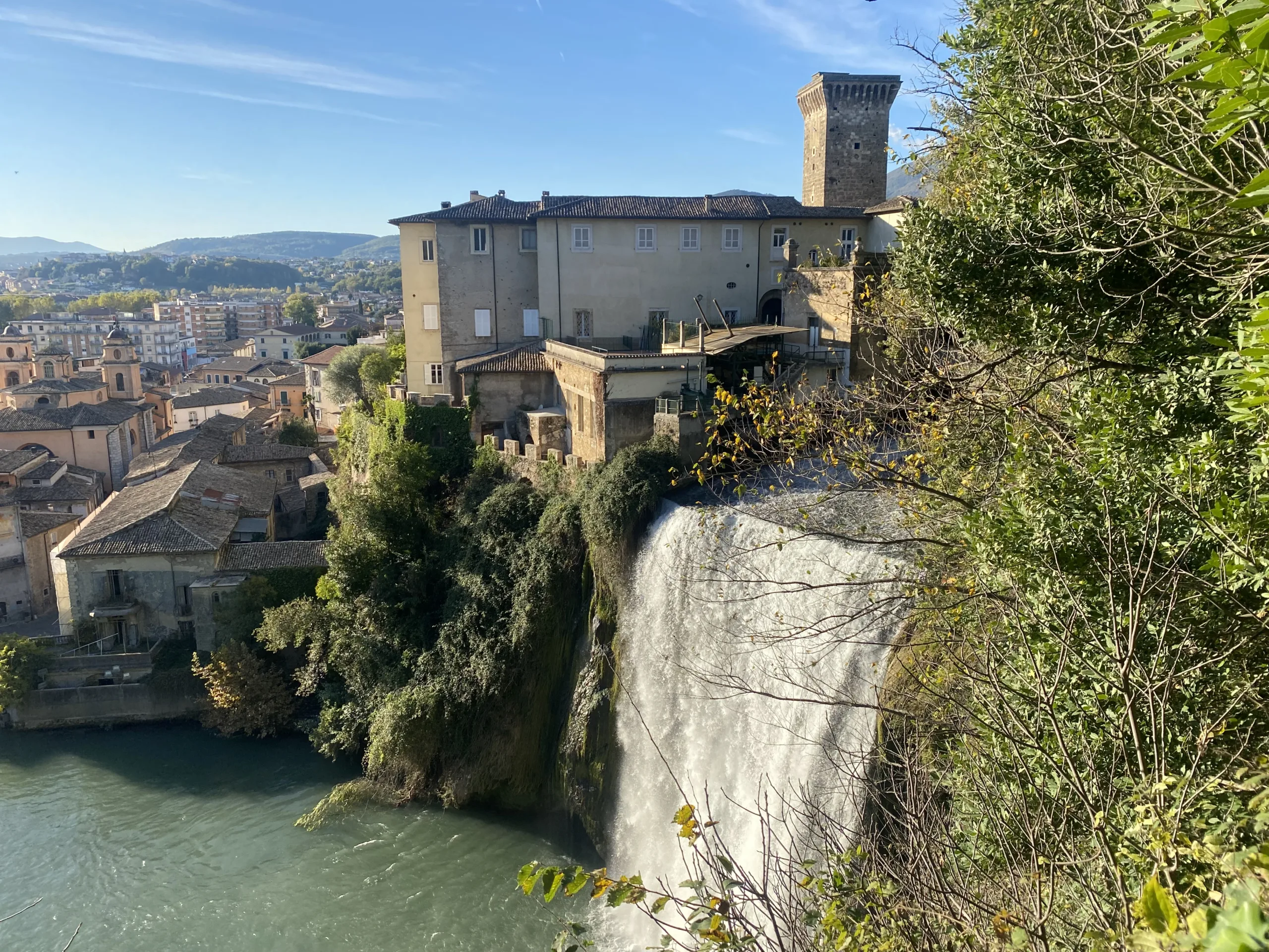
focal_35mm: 26
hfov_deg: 67.3
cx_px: 634
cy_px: 476
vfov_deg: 53.1
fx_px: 953
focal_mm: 4.25
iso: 32
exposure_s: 1/1565
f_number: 1.8
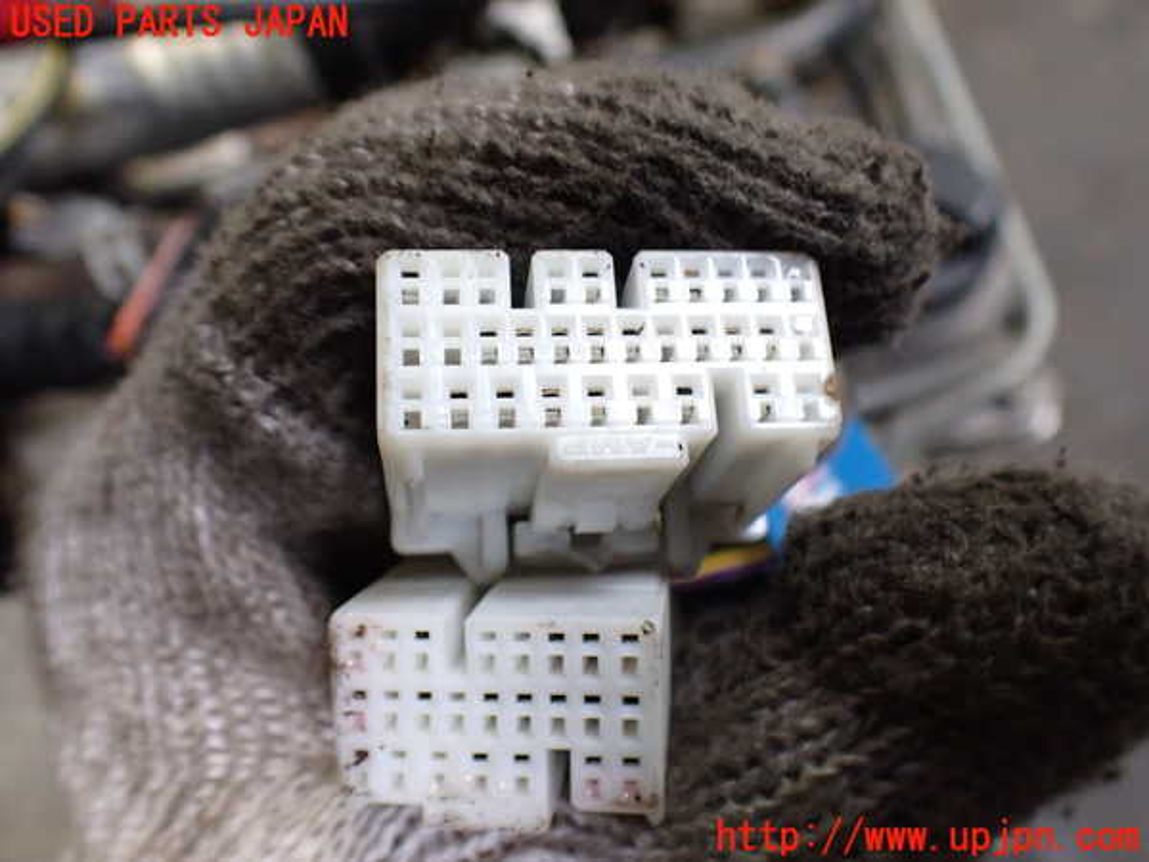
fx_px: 996
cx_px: 574
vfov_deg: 46.8
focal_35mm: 30
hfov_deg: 60.0
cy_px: 431
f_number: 2.3
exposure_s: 1/125
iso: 500
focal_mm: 5.4
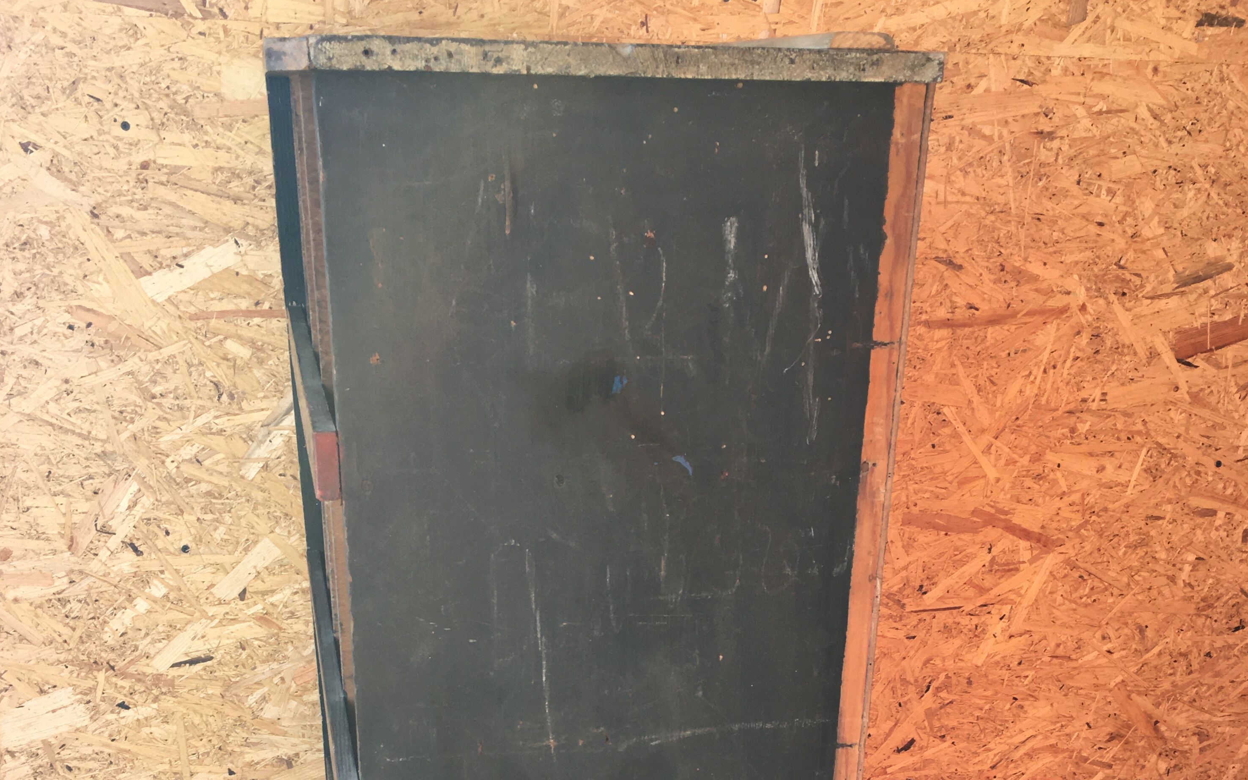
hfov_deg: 47.2
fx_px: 1428
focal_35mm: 42
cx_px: 623
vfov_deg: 28.5
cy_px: 794
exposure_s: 1/100
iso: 32
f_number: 2.2
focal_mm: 4.15
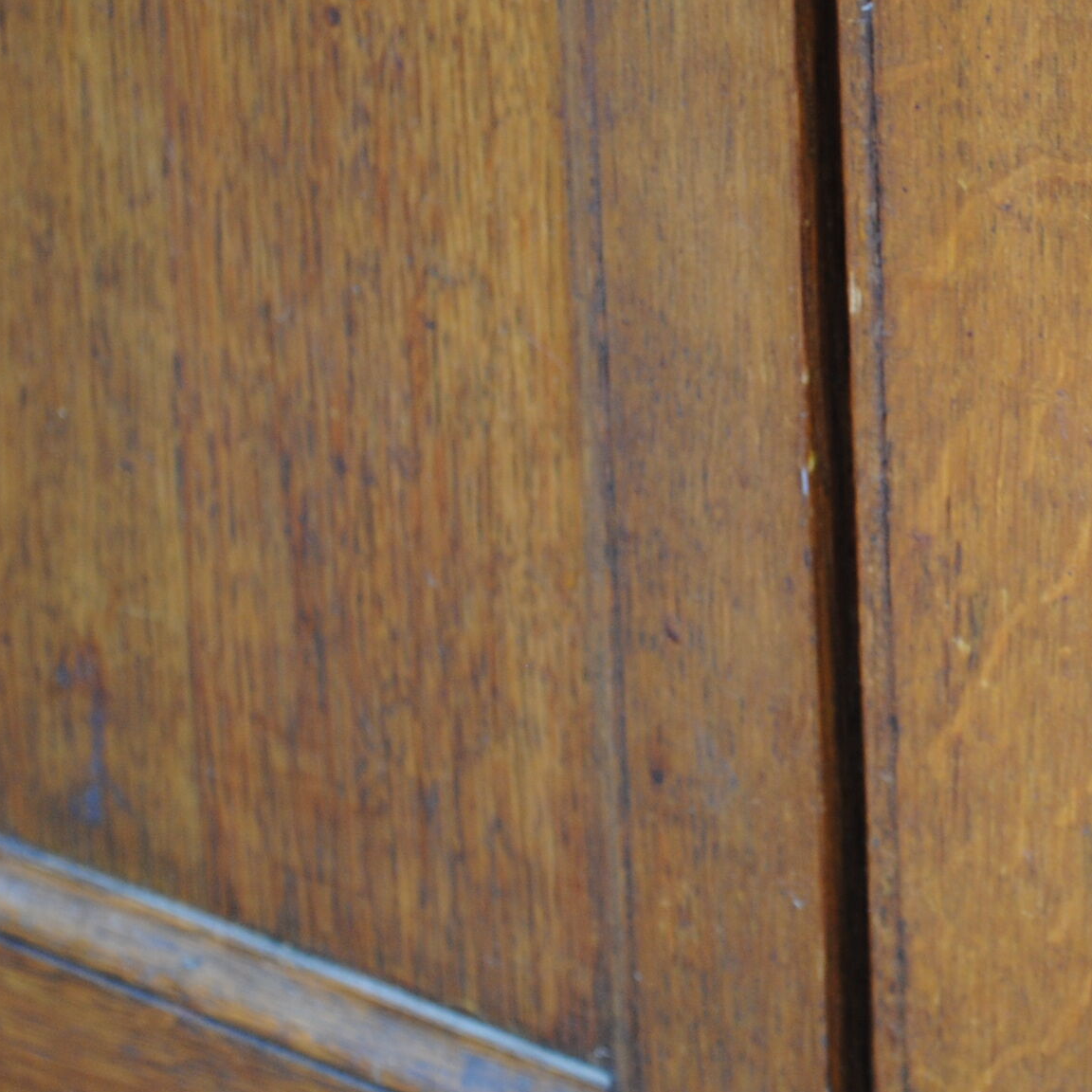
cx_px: 1349
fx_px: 5960
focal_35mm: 167
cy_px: 556
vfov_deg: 10.5
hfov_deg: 10.3
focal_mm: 52
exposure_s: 1/40
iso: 200
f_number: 5.6
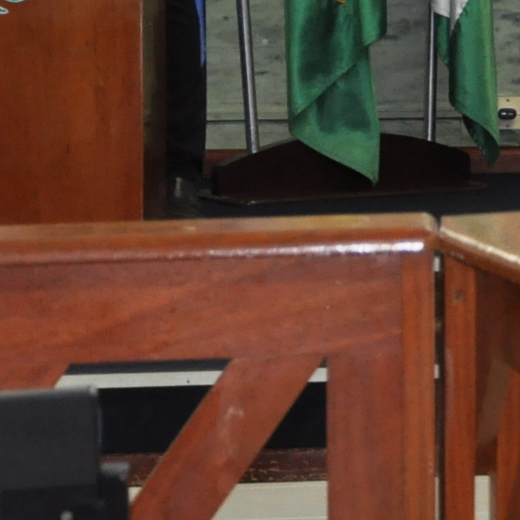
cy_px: -168
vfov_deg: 5.9
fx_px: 4980
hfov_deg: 5.8
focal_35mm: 293
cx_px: 1108
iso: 800
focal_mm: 42
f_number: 4.8
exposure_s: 1/60
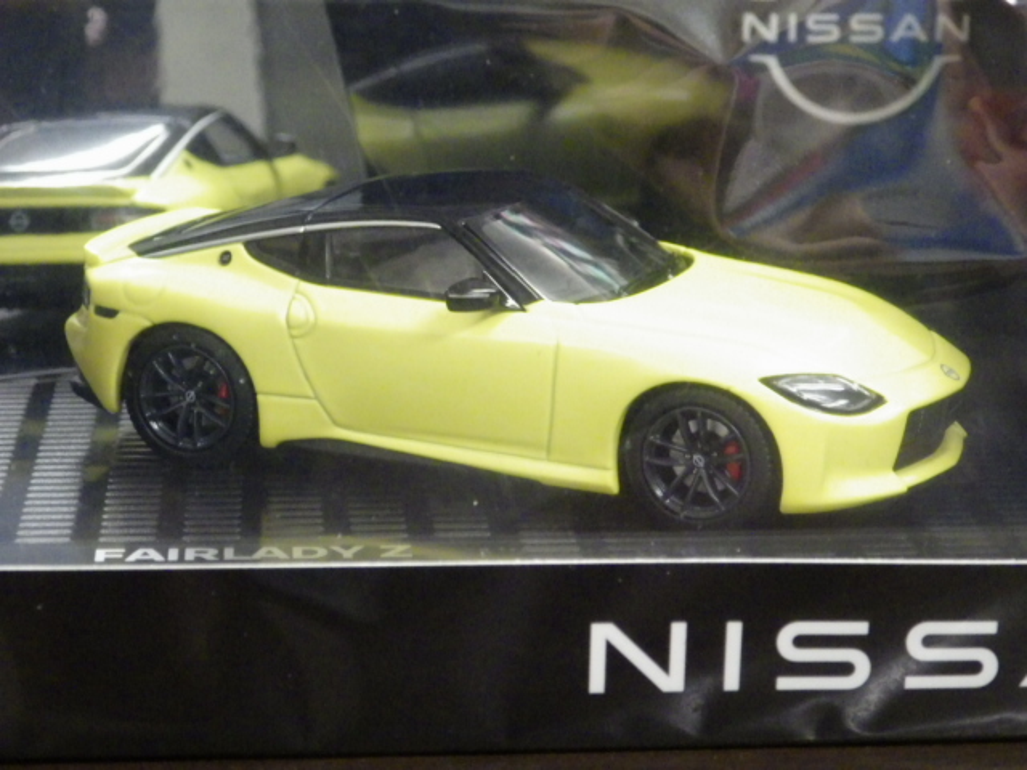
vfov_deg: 14.4
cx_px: 514
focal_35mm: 103
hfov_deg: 19.1
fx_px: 3056
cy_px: 385
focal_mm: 18.4
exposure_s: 1/30
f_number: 4.6
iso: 1600
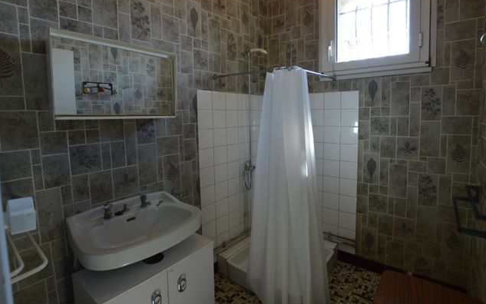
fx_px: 225
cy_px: 133
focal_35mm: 17
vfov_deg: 67.8
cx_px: 258
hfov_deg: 94.2
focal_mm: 10
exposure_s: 1/100
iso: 400
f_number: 5
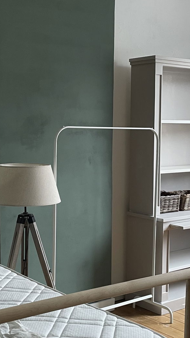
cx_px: 111
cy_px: 189
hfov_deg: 20.7
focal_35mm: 58
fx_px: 520
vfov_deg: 36.0
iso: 125
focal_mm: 4.2
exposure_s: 1/89
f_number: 1.6
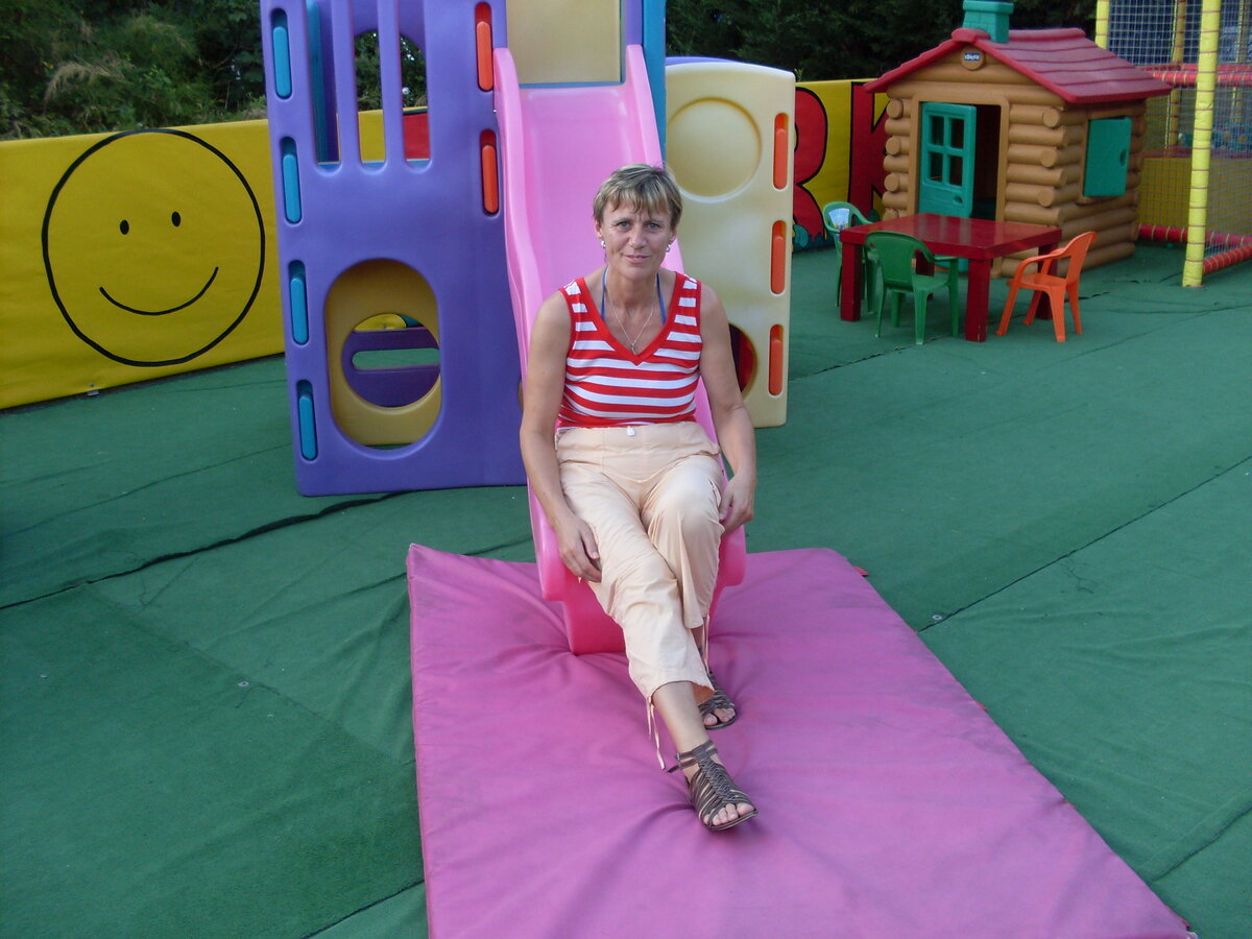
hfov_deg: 49.0
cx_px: 626
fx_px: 1374
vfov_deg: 37.7
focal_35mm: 38
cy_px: 470
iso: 80
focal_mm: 6.3
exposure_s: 1/90
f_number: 2.8
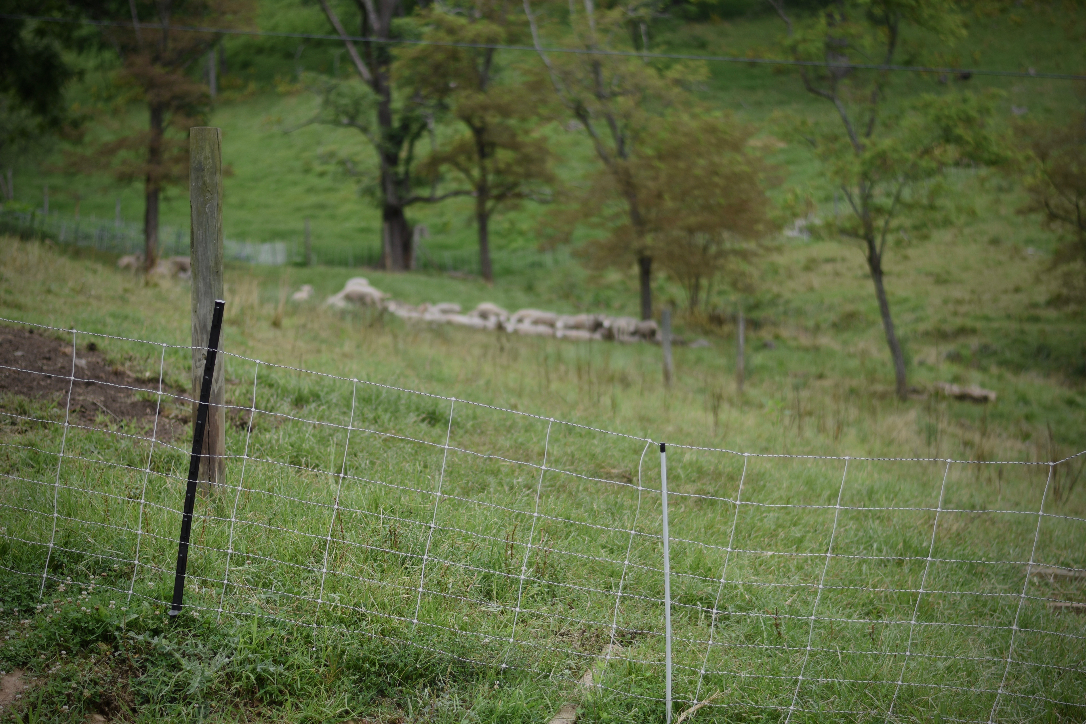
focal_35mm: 75
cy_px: 362
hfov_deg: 27.0
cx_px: 543
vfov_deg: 18.2
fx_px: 2262
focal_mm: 50
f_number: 1.8
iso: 100
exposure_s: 1/1600
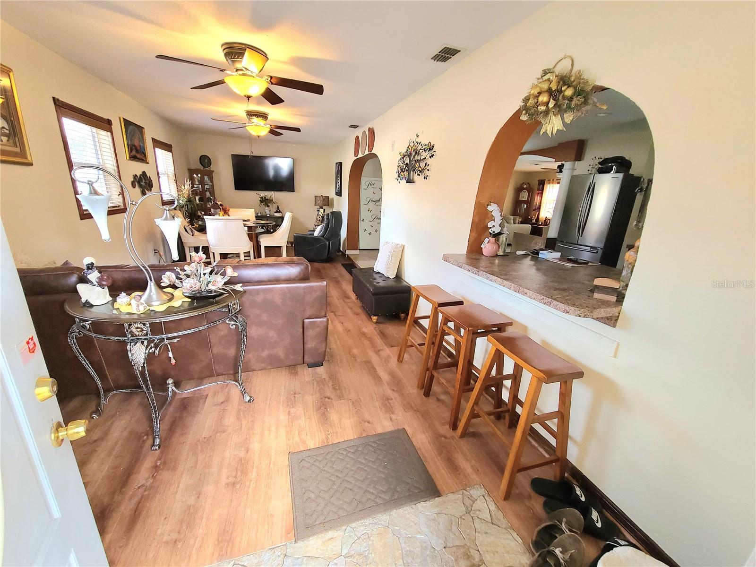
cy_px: 284
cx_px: 378
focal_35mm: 13
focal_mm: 2.2
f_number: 2.2
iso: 400
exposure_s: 1/60.2
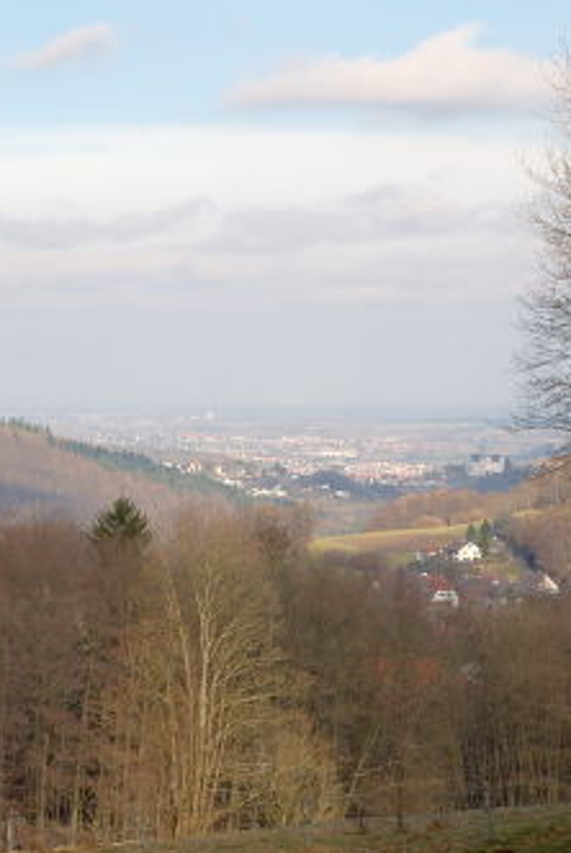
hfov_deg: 10.1
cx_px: 278
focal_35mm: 136
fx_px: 3219
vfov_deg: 15.1
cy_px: 437
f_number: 6.3
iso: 200
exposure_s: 1/640
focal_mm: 75
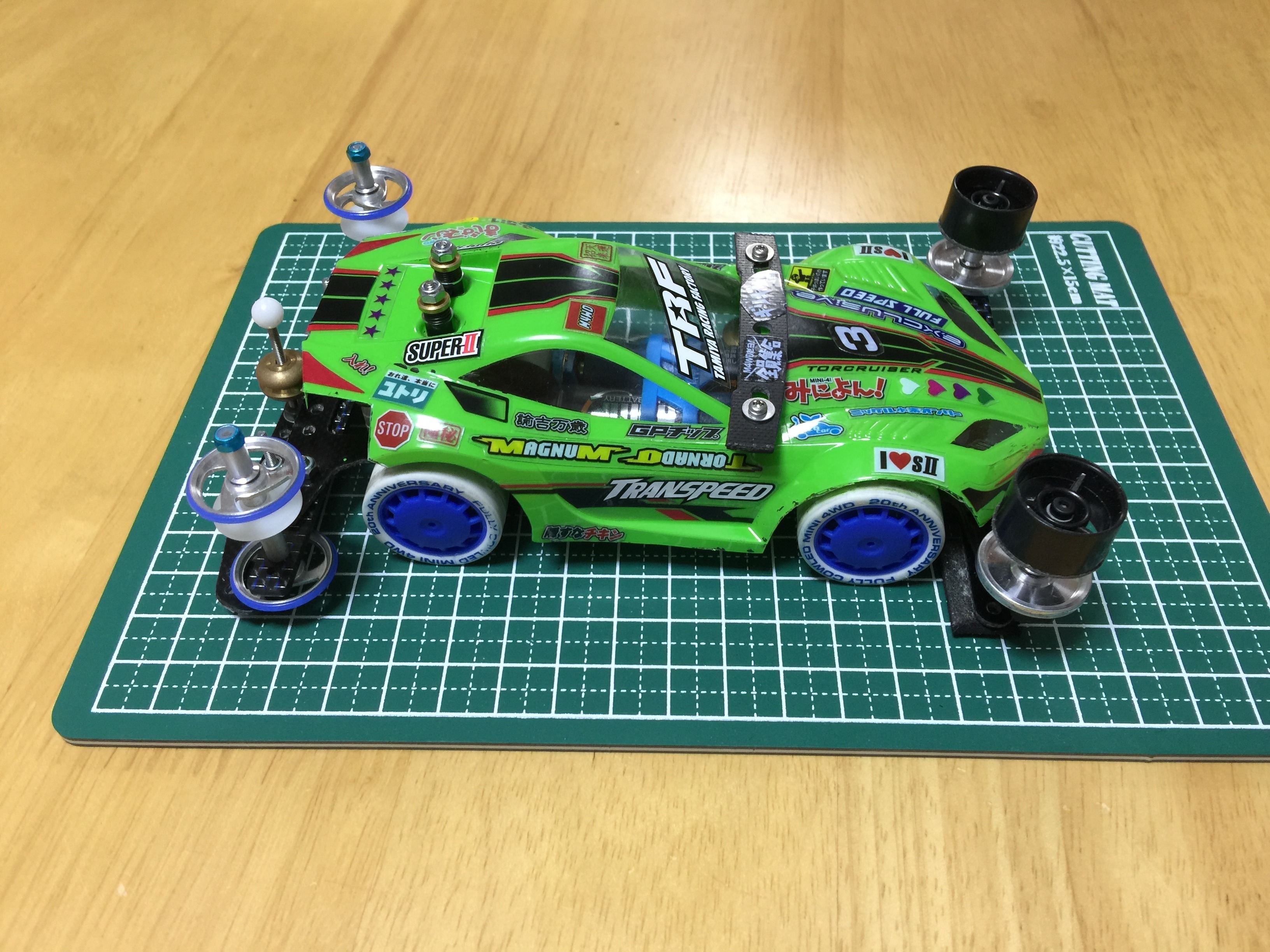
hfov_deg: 61.7
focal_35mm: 29
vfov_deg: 48.2
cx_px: 635
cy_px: 476
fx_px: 1064
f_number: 2.2
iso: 40
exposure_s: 1/15
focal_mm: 4.15
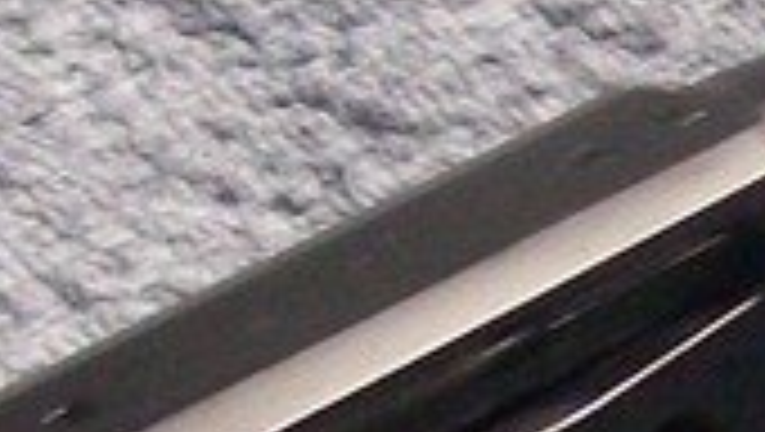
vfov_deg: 4.9
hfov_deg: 8.6
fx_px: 4995
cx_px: 1069
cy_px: 526
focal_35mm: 246
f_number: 2.7
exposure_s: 1/19.9
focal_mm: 6
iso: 160
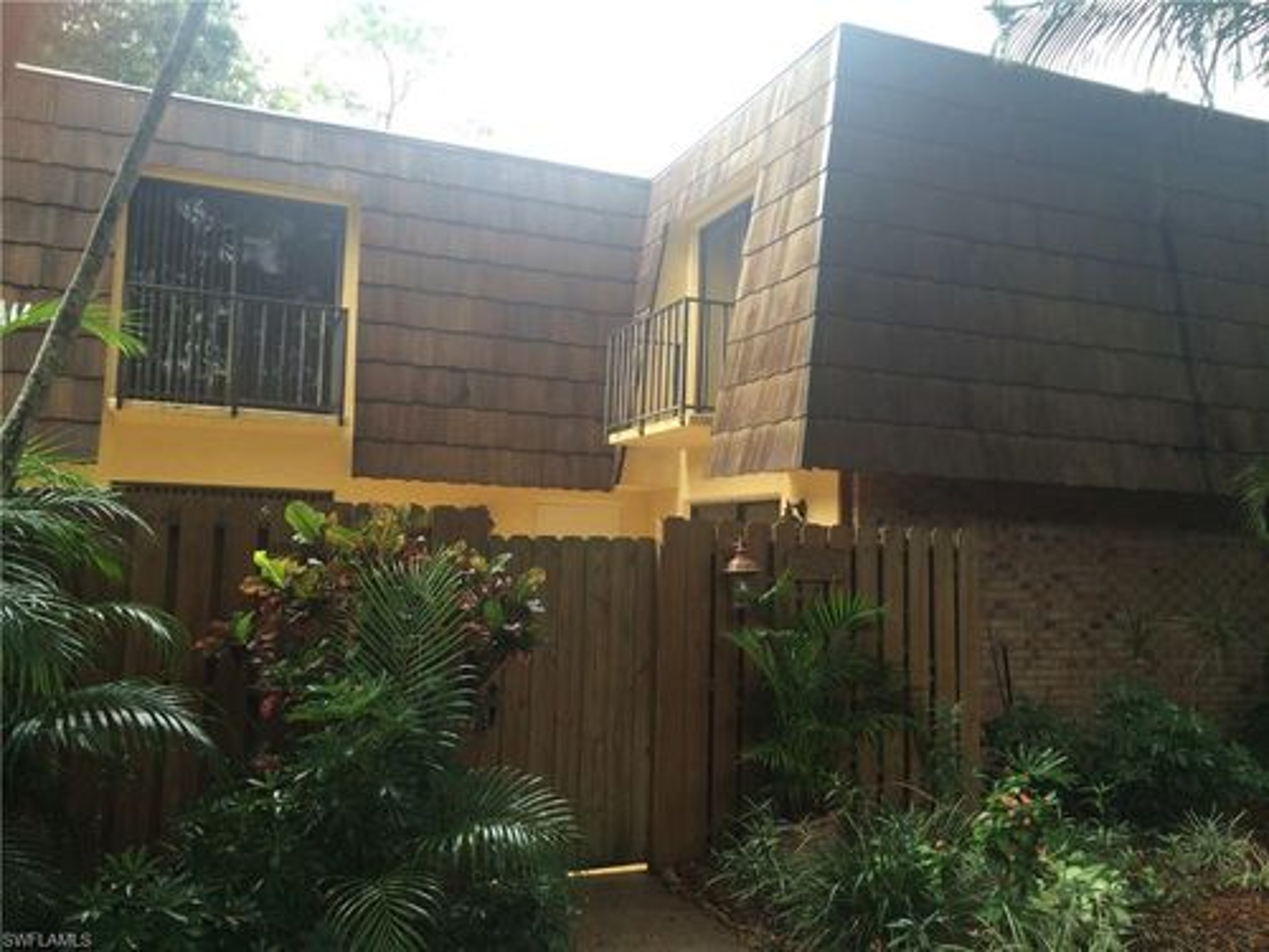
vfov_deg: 46.8
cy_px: 476
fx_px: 1100
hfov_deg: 60.0
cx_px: 634
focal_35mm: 30
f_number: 2.2
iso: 32
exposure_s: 1/172
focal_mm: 4.12
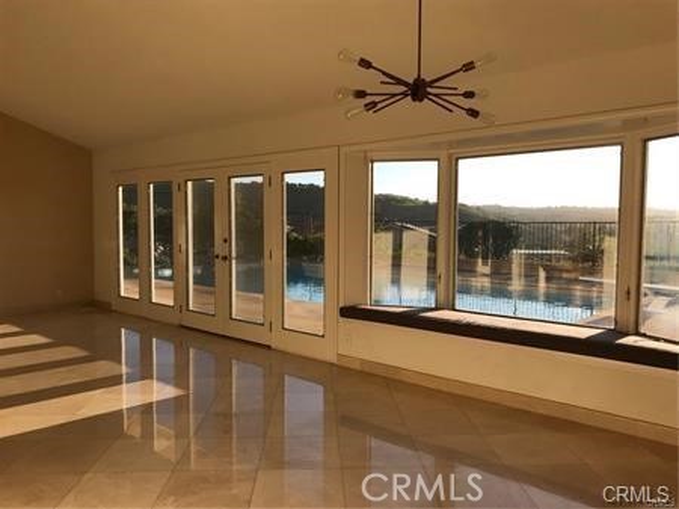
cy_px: 254
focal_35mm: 28
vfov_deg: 49.7
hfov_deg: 63.5
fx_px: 549
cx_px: 340
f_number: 1.8
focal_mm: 3.99
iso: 20
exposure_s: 1/699
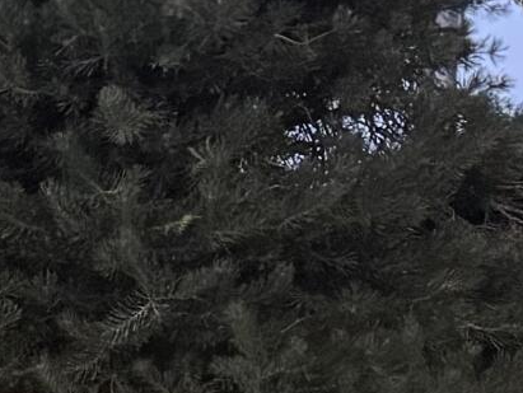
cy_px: 897
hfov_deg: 9.1
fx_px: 2646
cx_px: -1027
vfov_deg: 7.9
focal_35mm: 175
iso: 1000
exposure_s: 1/30
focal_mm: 6.76
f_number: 1.78
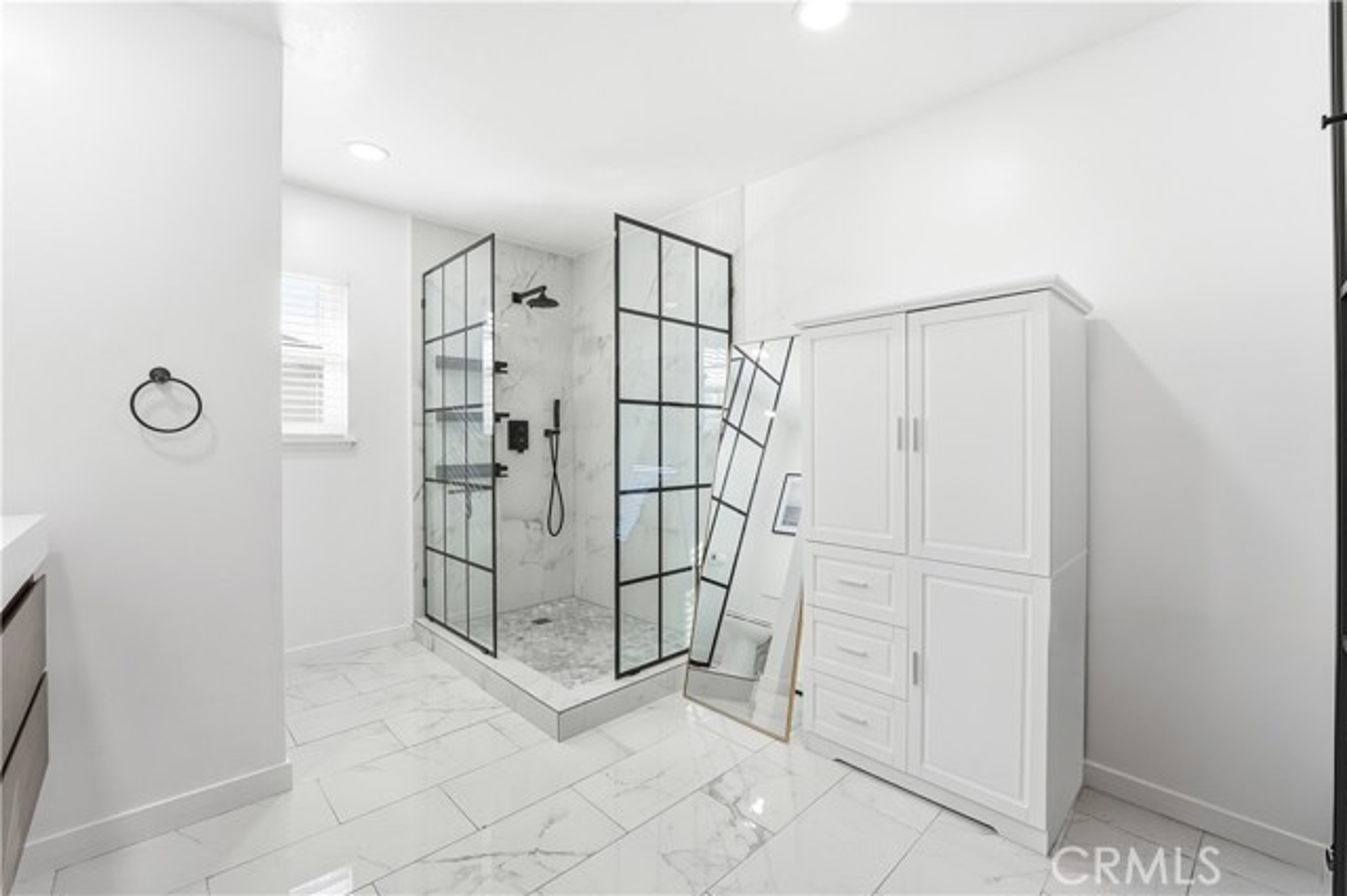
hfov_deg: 104.3
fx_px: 524
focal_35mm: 14
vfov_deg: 81.1
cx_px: 674
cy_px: 448
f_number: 9
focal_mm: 14
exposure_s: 1/1250
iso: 1000
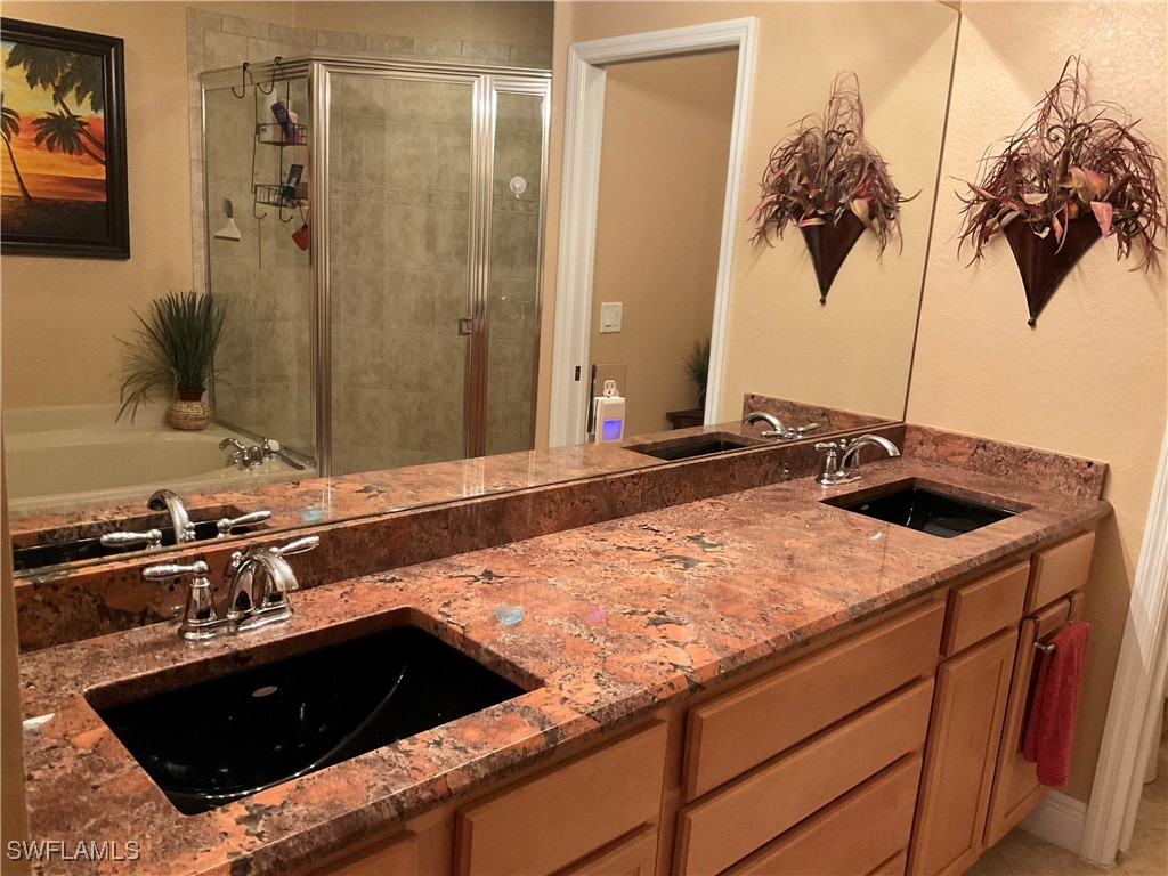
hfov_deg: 61.7
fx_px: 979
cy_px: 438
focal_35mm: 29
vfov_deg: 48.2
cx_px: 584
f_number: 1.8
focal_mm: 3
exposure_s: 1/60
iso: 250
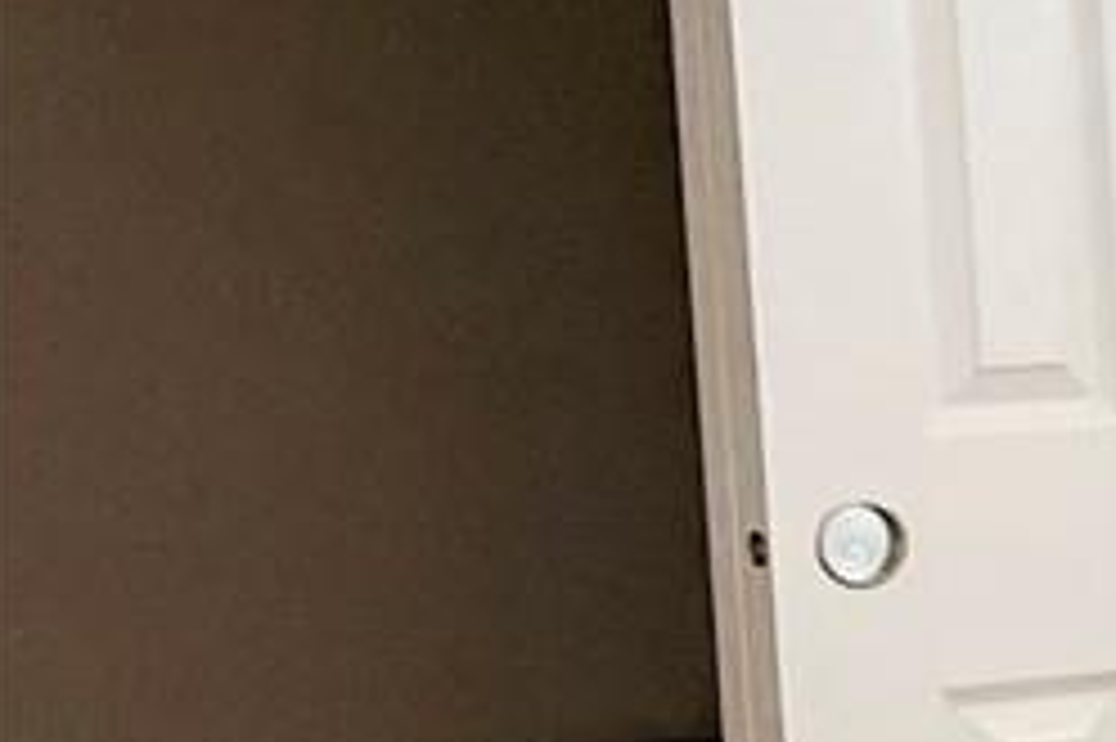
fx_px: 5204
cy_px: 809
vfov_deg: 8.1
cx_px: 3586
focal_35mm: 168
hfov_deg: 9.2
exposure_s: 1/120
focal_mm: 5.1
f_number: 1.6
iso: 100
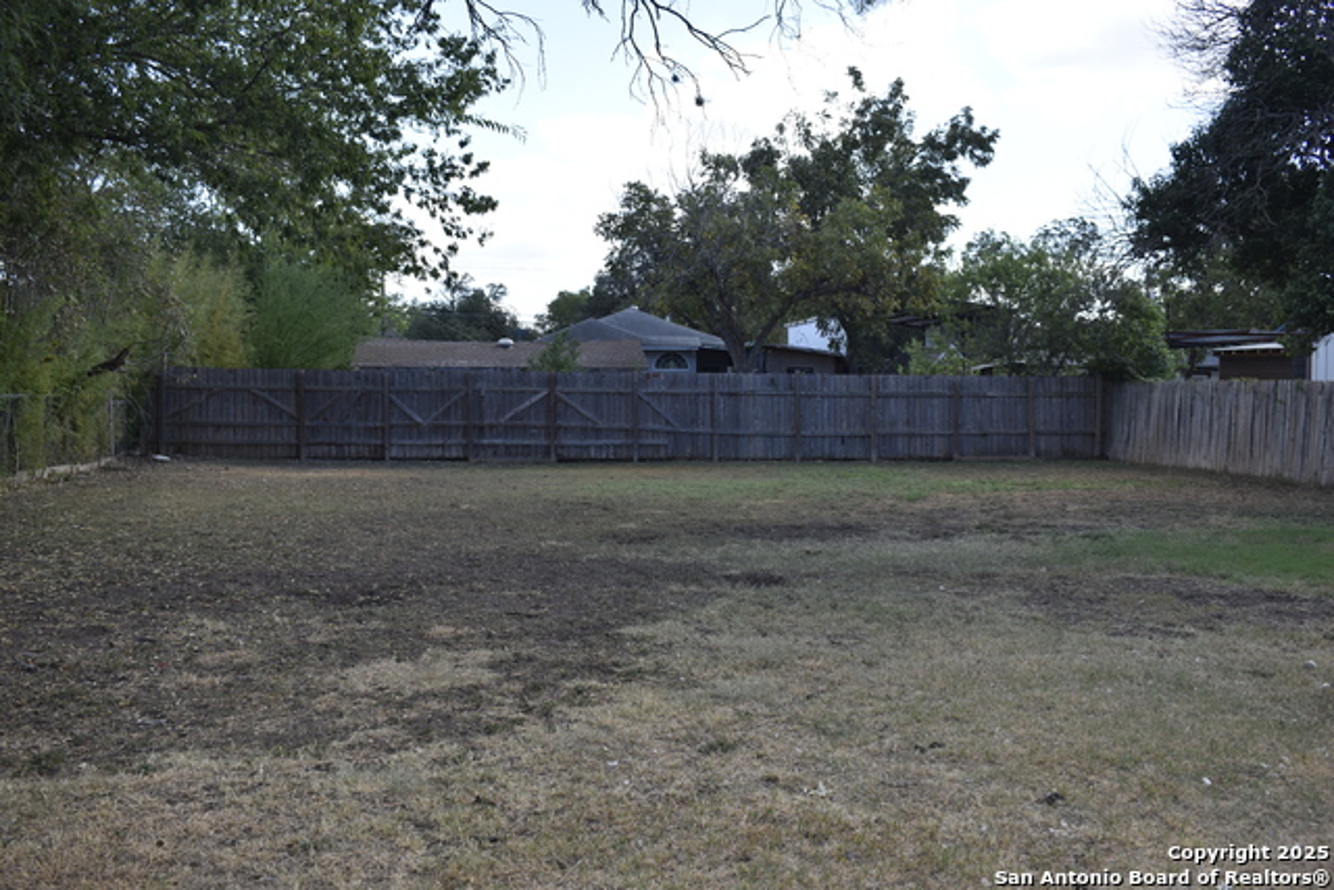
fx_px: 1223
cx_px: 667
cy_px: 445
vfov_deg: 40.0
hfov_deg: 57.2
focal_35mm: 33
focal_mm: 22
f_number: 6.3
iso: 100
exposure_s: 1/200
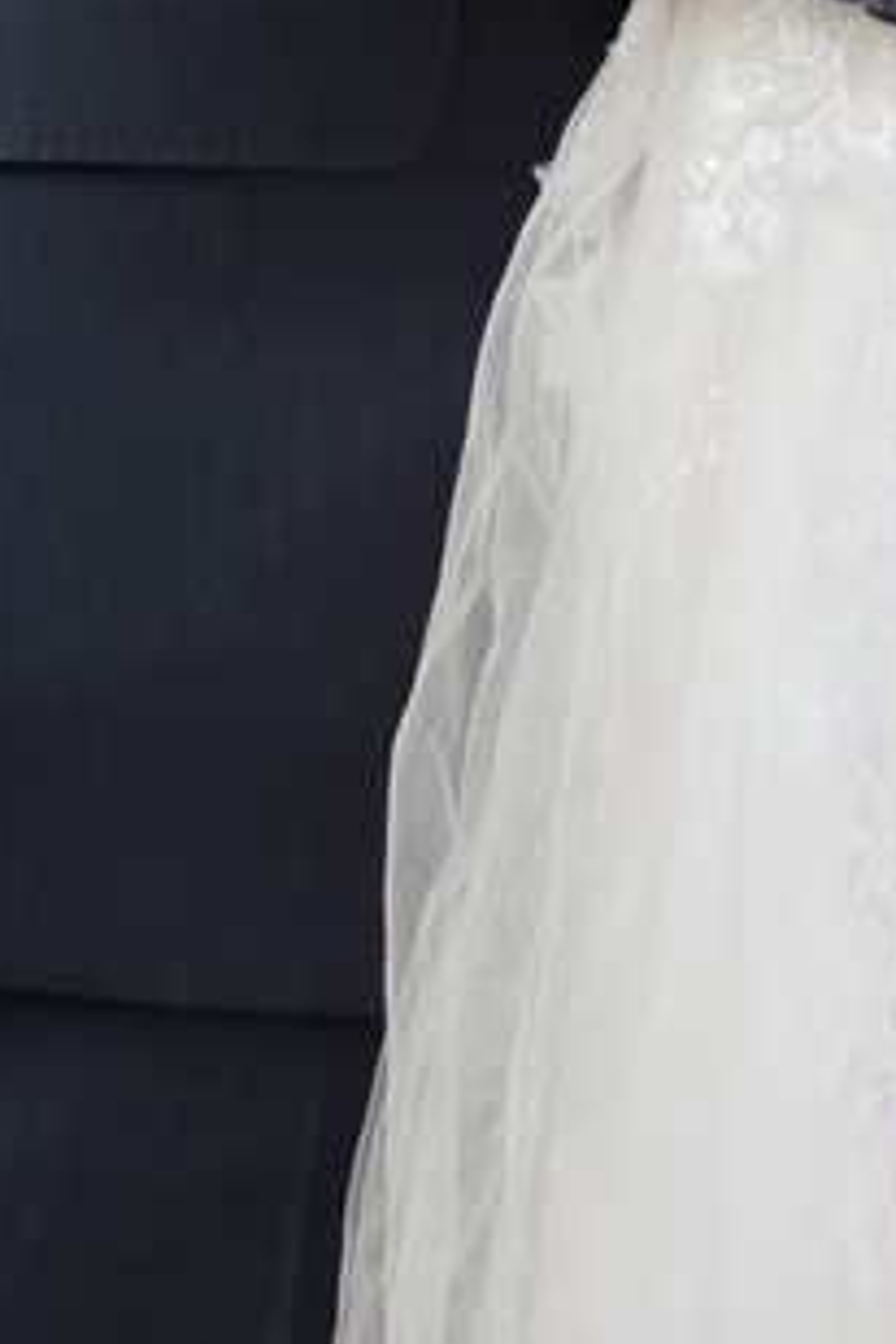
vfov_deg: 4.1
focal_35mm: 490
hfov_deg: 2.8
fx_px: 18292
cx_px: 1405
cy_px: -1805
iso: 400
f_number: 2
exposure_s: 1/2000
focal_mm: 56
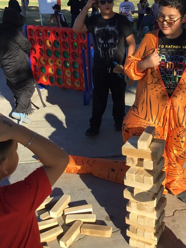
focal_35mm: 42
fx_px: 301
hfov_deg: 33.8
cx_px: 134
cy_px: 125
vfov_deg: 44.8
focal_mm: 3.3
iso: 25
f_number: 2.4
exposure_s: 1/776
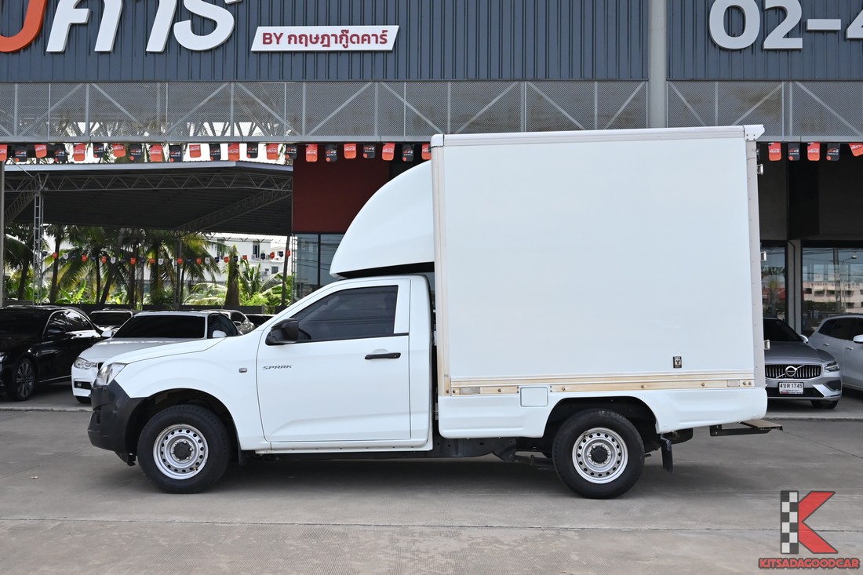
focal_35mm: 36
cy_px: 288
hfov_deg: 53.1
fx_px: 863
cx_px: 432
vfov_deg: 36.9
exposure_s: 1/4000
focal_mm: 24
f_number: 4.8
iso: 800
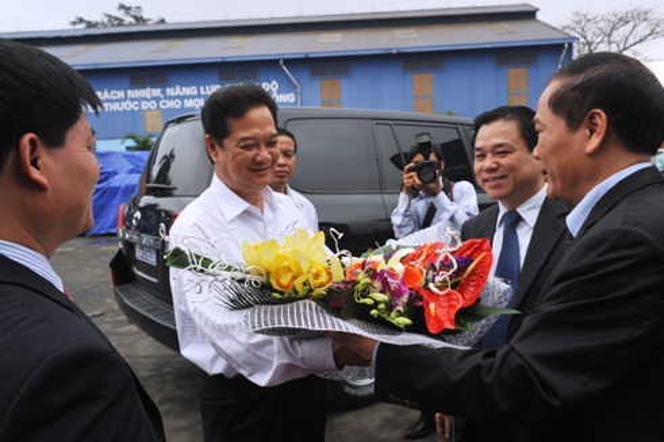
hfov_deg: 60.3
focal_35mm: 31
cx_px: 332
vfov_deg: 42.3
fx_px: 572
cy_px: 221
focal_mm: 31
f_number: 8
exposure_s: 1/250
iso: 640
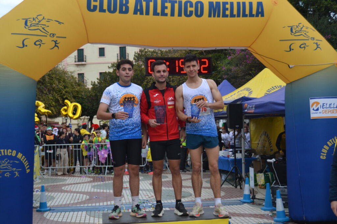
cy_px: 112
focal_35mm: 48
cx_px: 168
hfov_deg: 41.1
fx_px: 449
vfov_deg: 28.1
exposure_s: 1/640
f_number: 4.5
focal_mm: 32
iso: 400
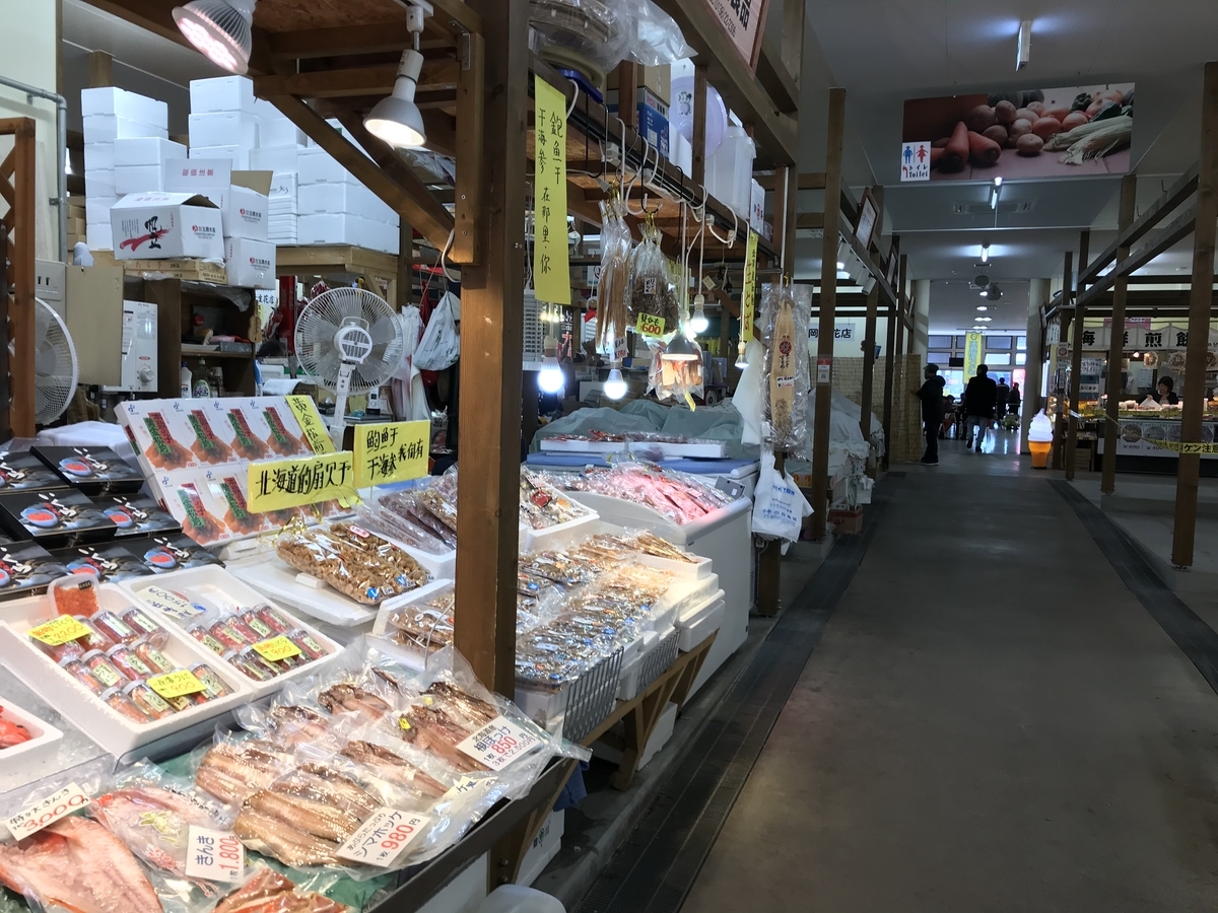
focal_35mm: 28
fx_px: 985
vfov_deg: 49.7
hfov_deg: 63.4
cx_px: 609
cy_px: 456
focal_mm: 3.99
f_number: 1.8
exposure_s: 1/50
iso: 25
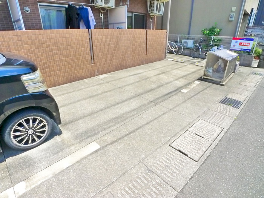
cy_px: 99
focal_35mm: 24
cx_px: 132
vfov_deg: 56.8
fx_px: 183
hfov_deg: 71.6
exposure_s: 1/640
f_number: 4
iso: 400
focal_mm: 5.1
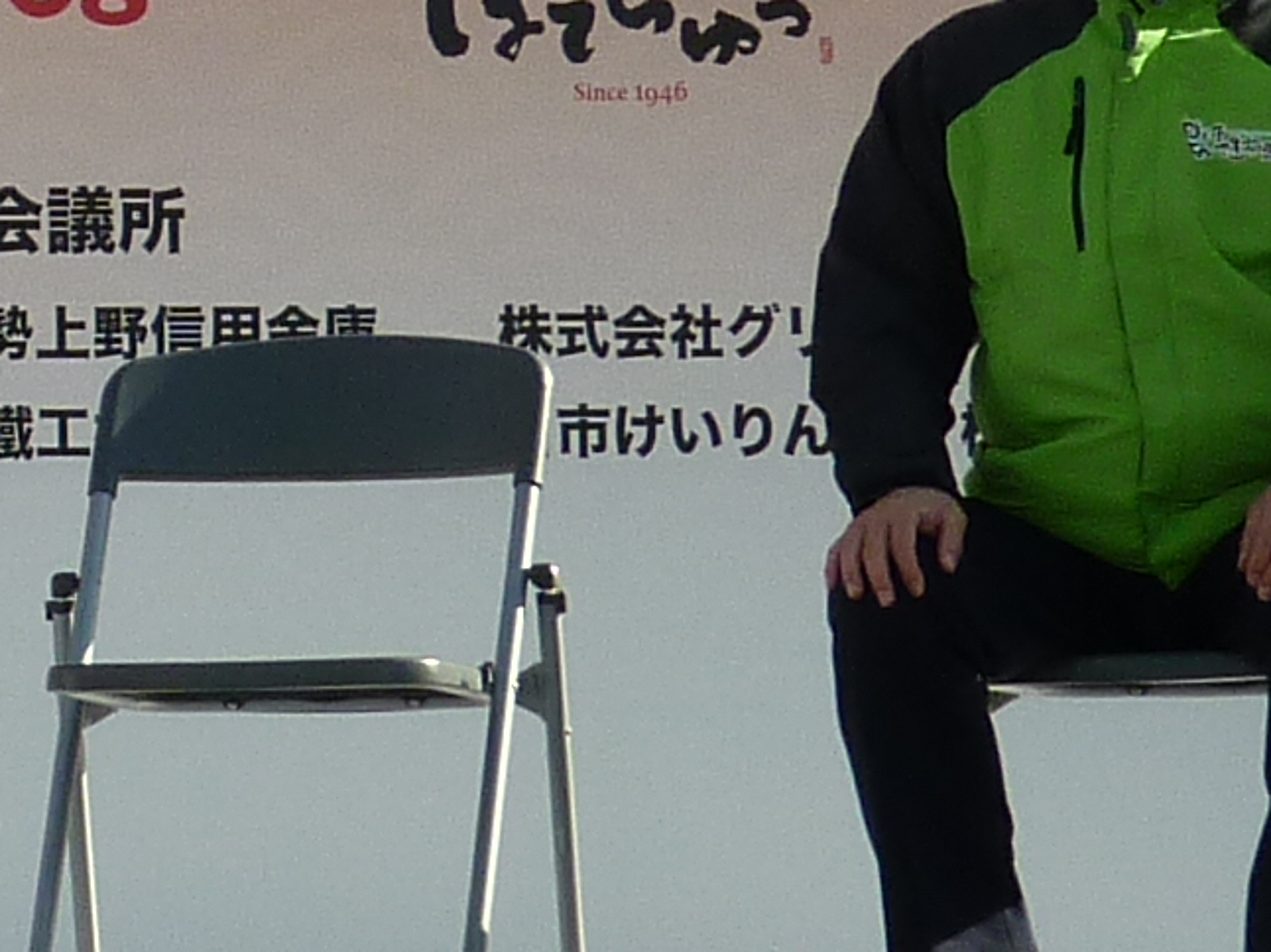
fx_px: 11525
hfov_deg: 6.3
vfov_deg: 4.7
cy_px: -37
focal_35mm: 314
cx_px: -441
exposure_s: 1/800
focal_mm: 9.2
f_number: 3.4
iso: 80
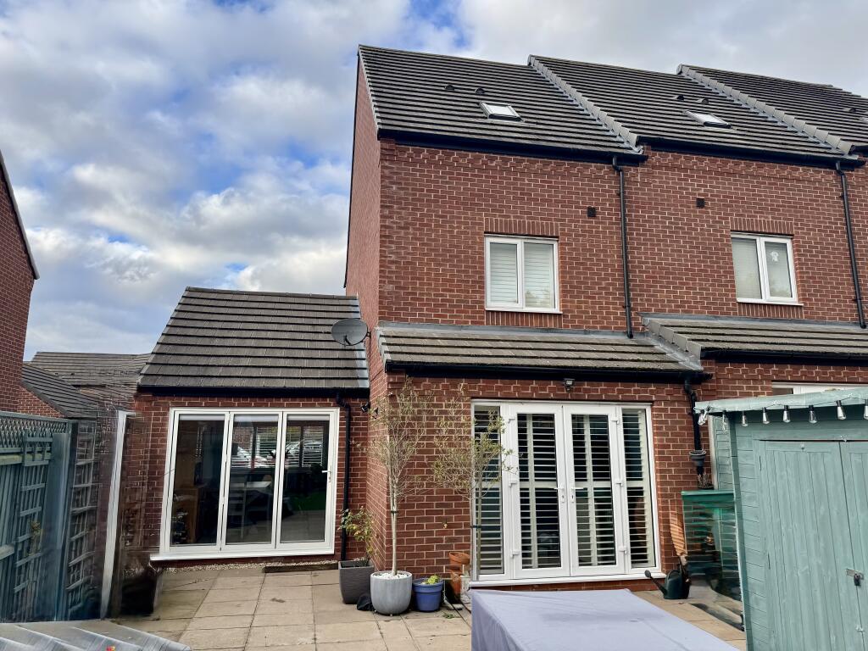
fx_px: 602
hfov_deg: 71.6
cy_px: 326
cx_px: 434
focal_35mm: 24
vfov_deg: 56.8
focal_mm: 6.76
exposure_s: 1/1285
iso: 80
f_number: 1.78
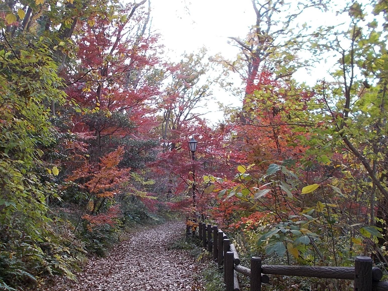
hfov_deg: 48.8
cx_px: 165
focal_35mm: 38
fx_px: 426
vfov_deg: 37.6
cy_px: 171
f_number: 3.2
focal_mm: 4.6
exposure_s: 1/50
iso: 80
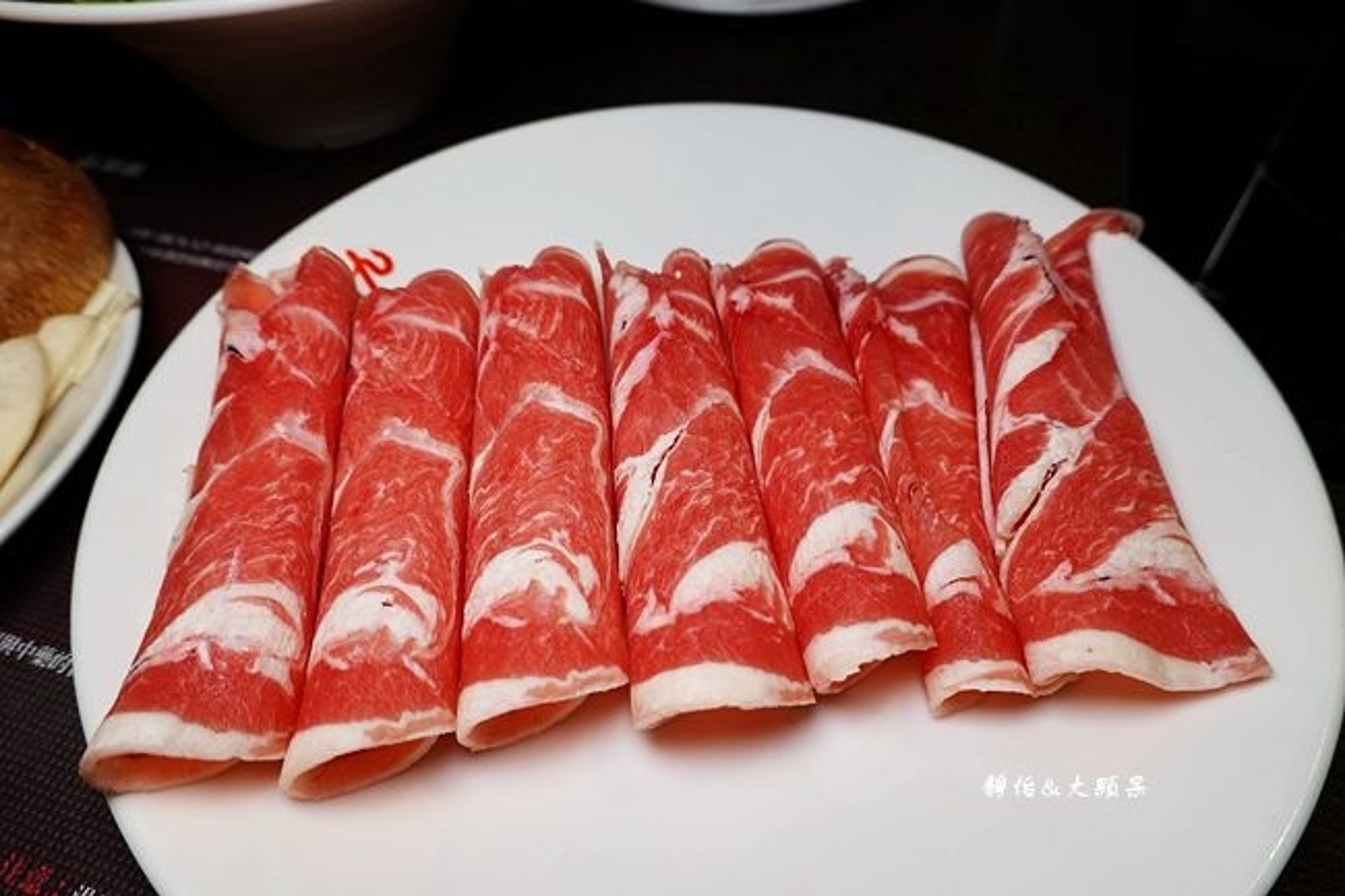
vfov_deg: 53.1
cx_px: 672
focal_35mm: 24
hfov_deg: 73.8
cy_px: 448
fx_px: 896
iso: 125
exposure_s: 1/60
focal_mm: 9
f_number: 2.8
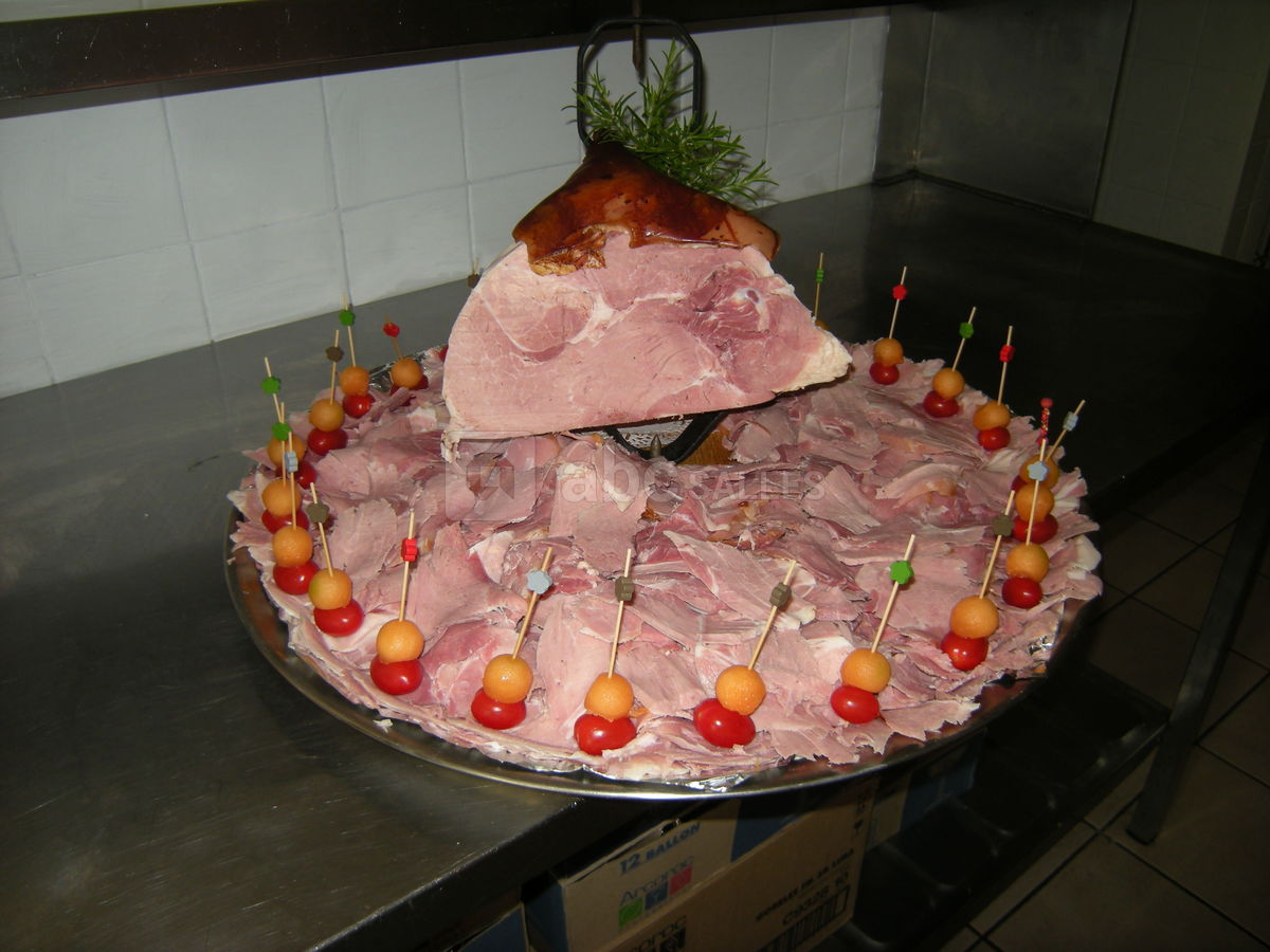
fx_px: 1027
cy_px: 476
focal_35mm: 28
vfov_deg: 49.7
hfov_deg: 63.4
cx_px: 635
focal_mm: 4.7
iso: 64
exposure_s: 1/30
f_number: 2.8
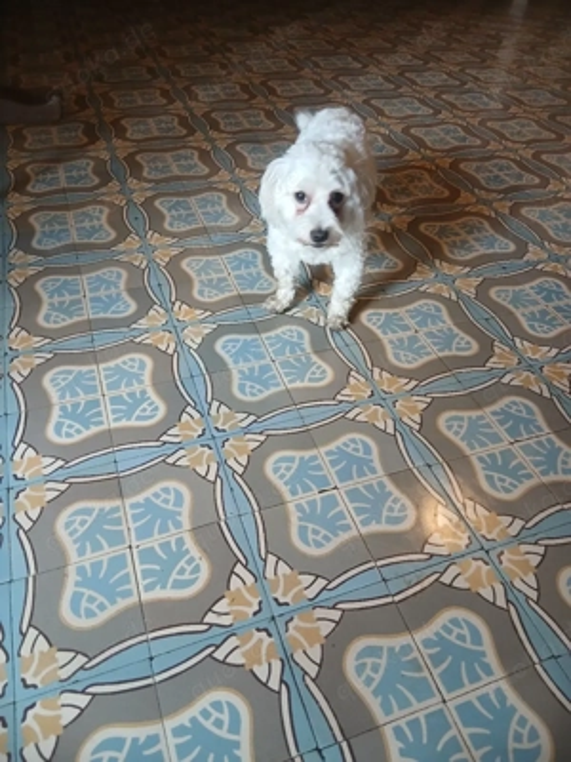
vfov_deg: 67.3
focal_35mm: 26
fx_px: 572
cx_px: 286
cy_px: 381
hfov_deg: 53.1
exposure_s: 1/25.1
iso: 250
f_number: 1.8
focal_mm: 3.98
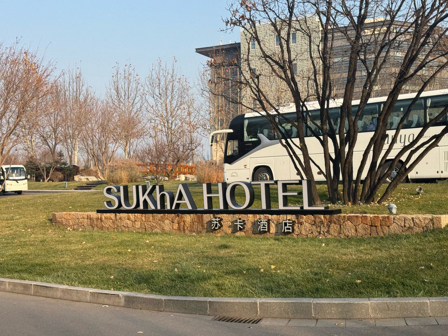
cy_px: 168
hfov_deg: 39.7
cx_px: 224
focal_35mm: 48
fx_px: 621
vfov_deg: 30.3
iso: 64
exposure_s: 1/2045
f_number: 1.78
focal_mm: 6.76
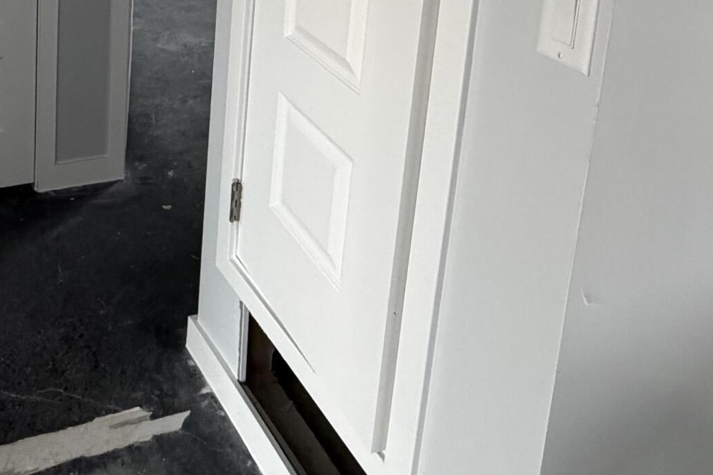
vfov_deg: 27.1
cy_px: -131
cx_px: 98
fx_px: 832
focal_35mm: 42
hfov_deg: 43.2
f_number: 2.2
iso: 320
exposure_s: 1/109
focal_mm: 2.22
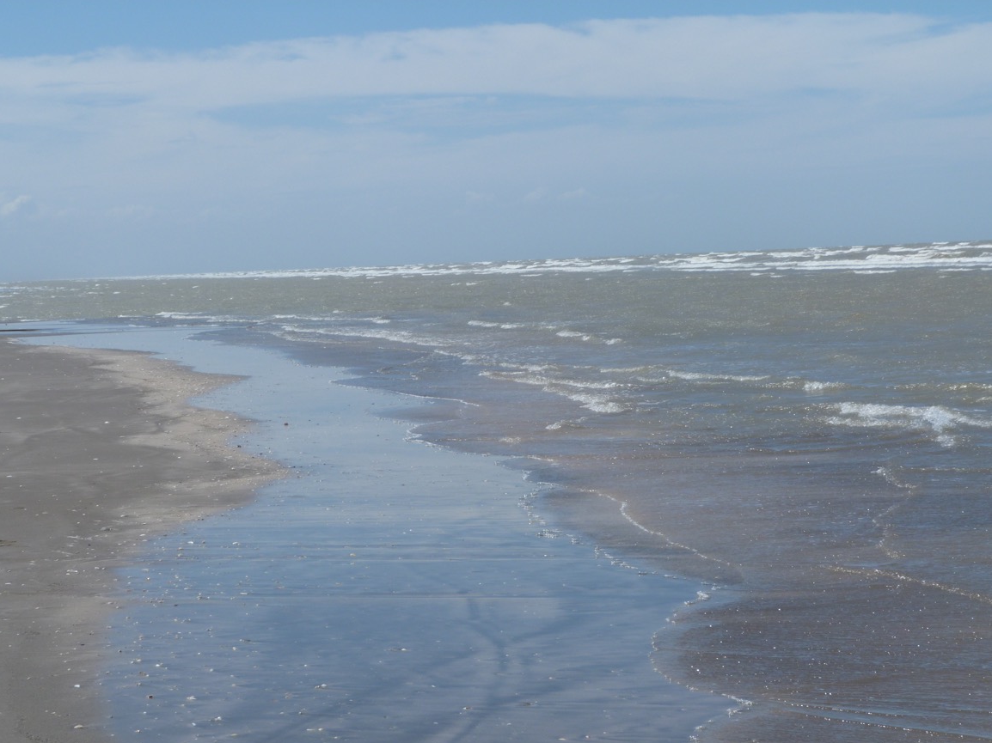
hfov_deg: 24.1
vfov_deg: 18.2
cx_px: 480
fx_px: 2321
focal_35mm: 81
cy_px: 411
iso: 80
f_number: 6.3
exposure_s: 1/500
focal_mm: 13.2
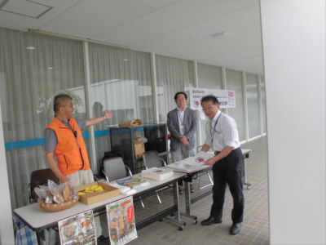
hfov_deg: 67.3
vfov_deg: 53.1
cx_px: 163
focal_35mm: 26
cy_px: 122
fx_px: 245
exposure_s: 1/80
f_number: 3.5
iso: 100
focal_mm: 4.6
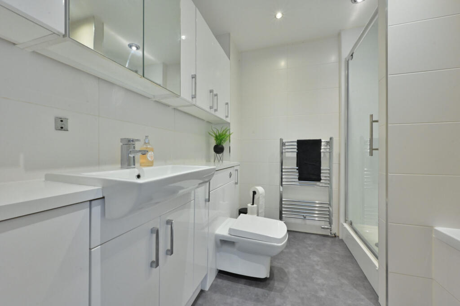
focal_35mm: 14
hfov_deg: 104.3
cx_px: 230
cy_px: 153
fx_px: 179
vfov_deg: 81.1
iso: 2500
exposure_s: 1/25
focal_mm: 14
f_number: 13
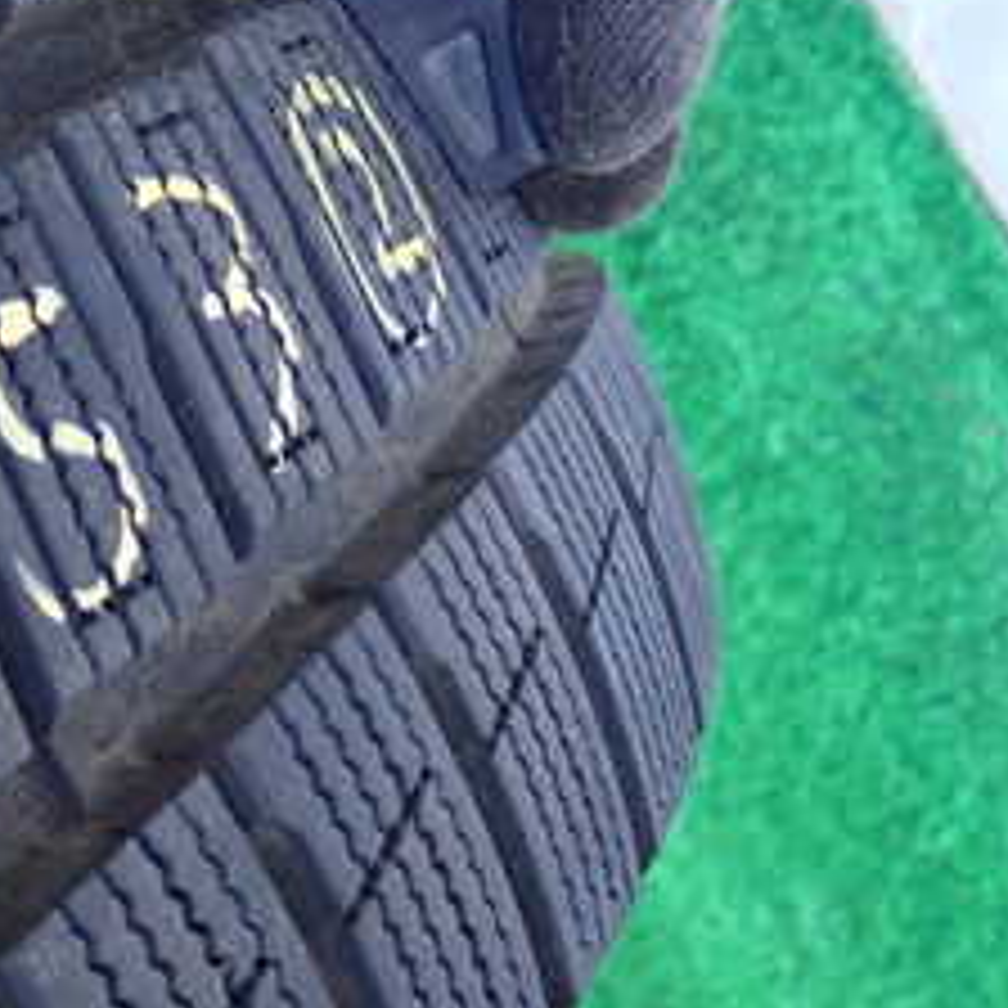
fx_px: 3196
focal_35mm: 97
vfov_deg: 17.7
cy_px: 117
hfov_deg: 17.9
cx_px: 360
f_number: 2.8
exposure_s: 1/125
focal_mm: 7.31
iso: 640
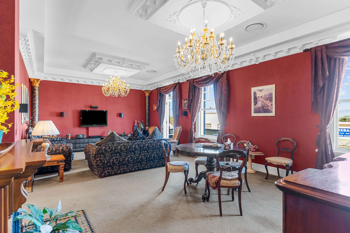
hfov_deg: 89.1
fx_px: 178
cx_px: 175
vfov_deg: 66.5
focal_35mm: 18
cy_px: 116
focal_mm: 18.3
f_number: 3.5
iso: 640
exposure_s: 1/15
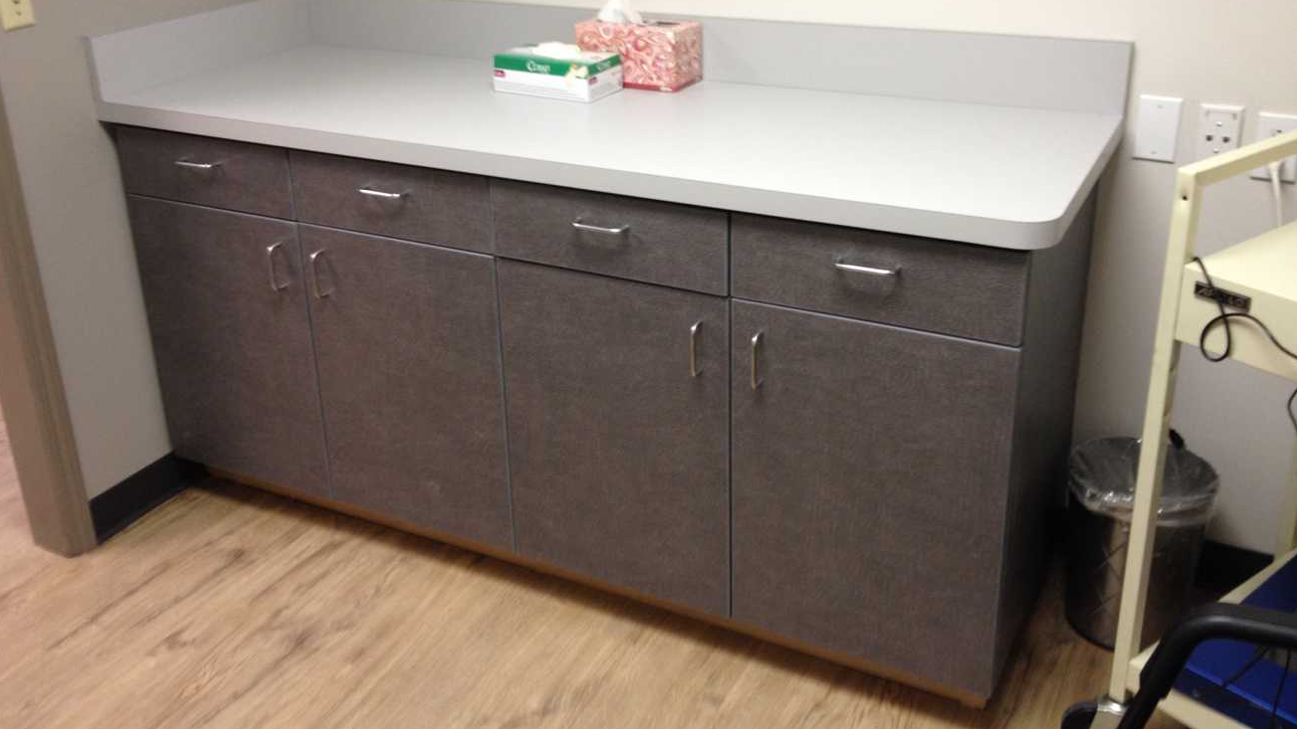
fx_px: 1341
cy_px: 253
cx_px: 635
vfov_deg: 30.2
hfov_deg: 51.6
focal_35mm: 39
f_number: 2.4
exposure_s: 1/20
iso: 100
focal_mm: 4.28
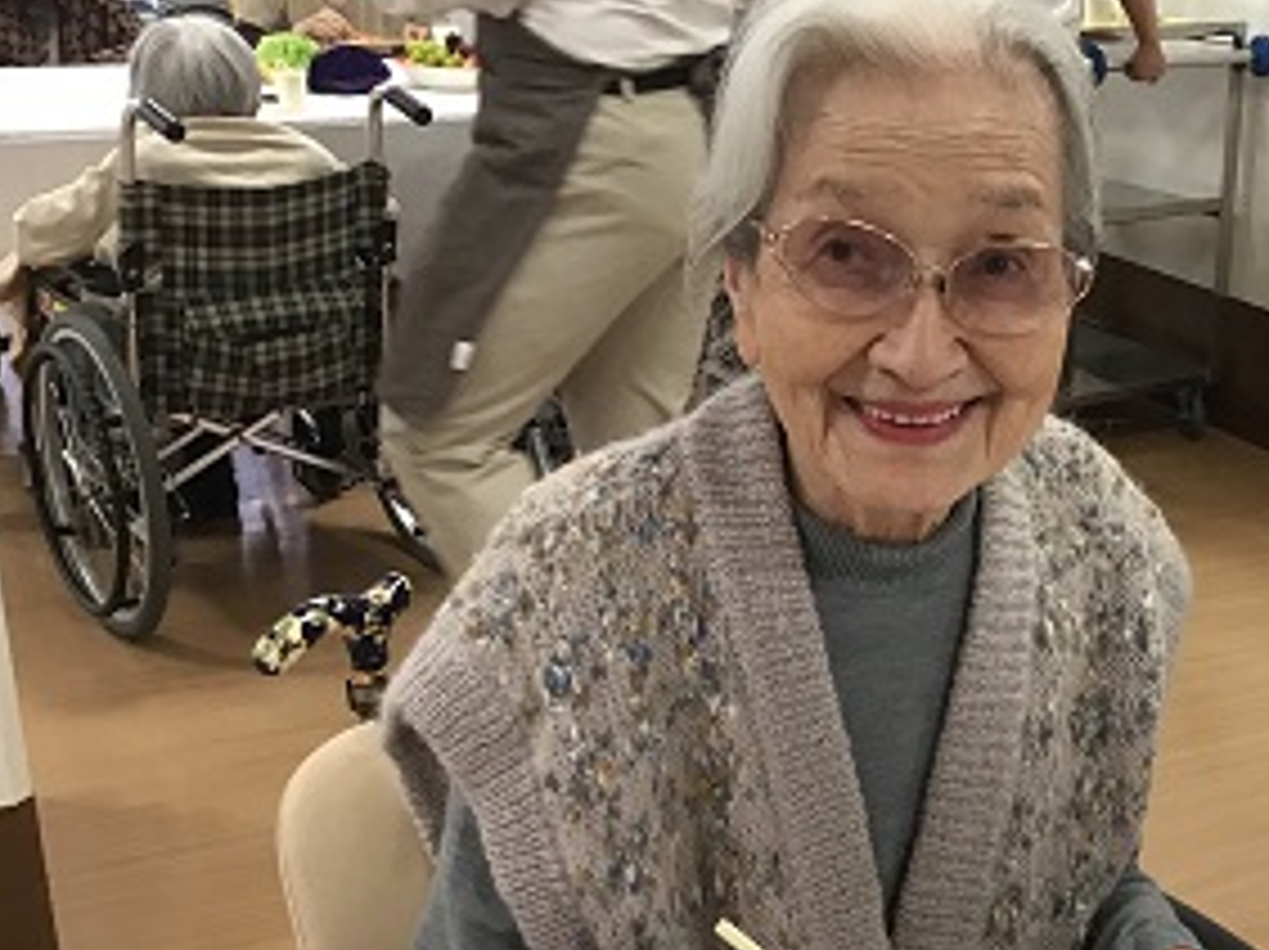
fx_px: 2015
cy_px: 669
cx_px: 976
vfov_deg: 26.3
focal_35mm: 55
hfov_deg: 34.1
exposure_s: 1/30
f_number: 2.4
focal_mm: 3.3
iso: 80
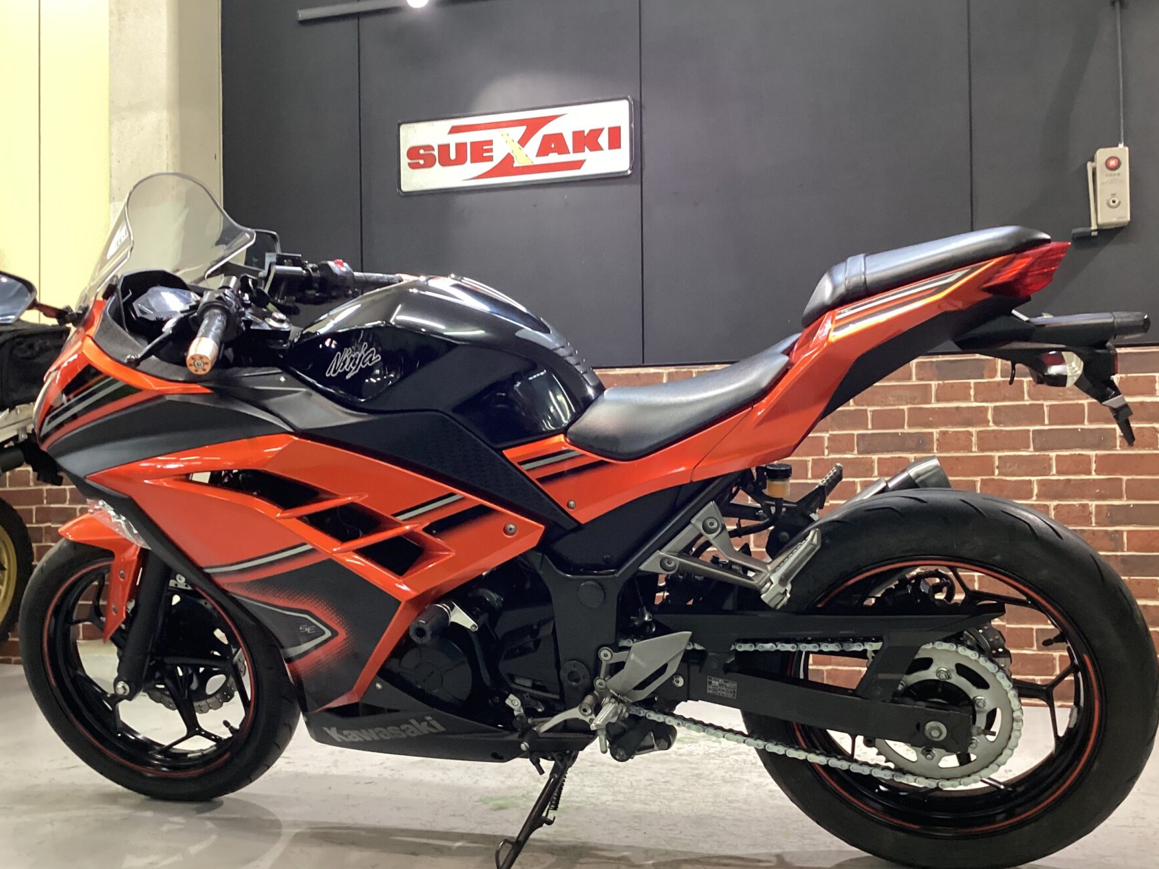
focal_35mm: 34
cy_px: 465
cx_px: 585
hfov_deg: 54.0
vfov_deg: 41.8
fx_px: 1138
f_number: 2.4
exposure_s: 1/40
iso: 250
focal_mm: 3.3
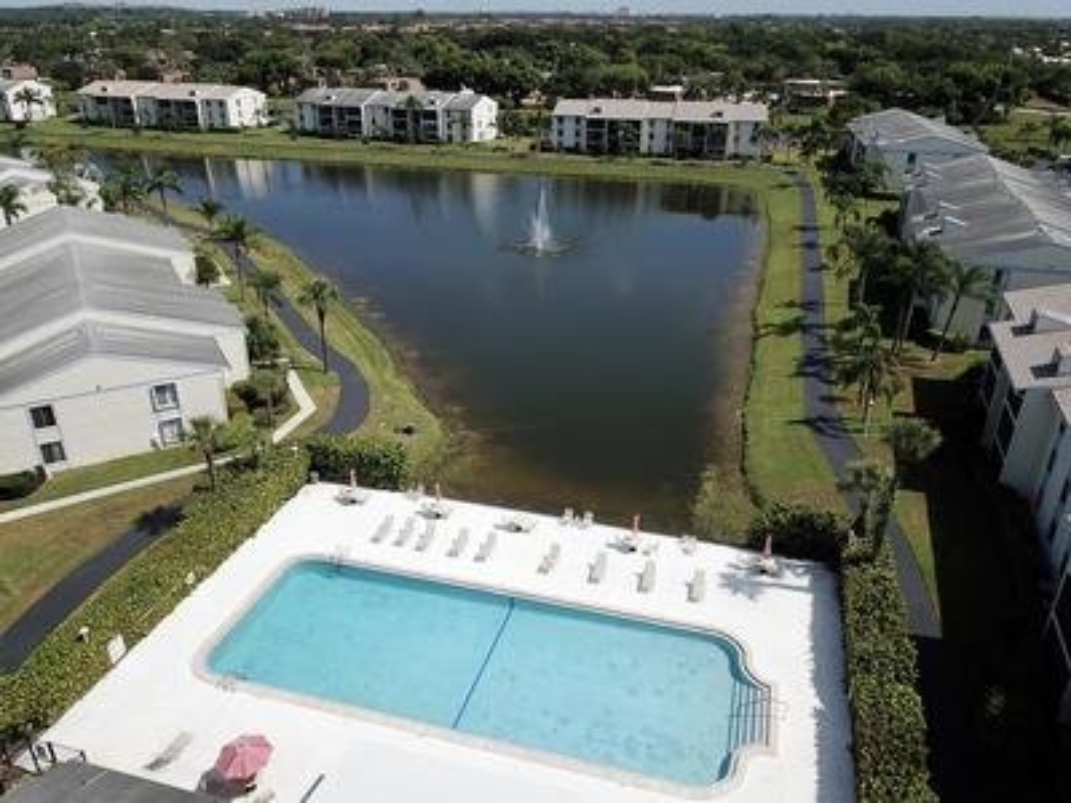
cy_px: 402
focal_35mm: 26
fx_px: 804
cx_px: 536
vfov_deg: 53.1
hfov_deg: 67.3
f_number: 2.2
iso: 100
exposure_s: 1/2262
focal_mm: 4.73
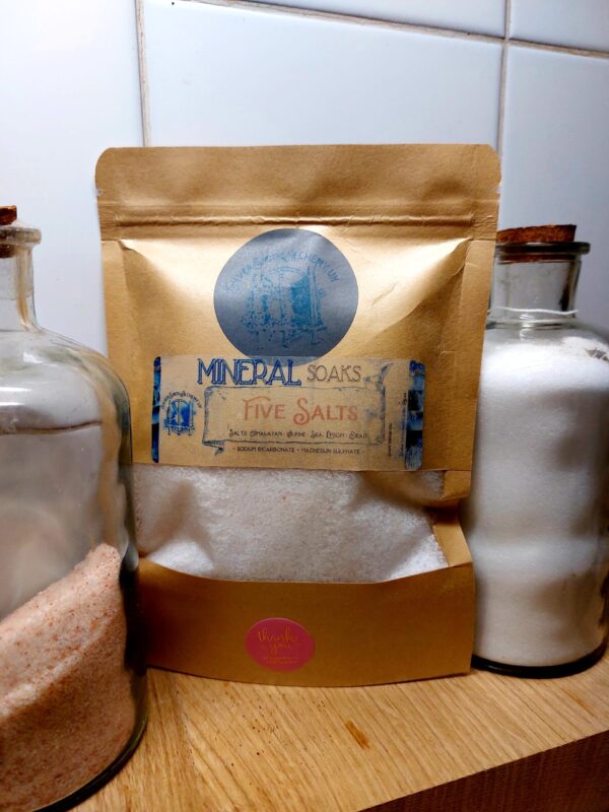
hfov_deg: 56.8
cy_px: 406
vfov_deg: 71.6
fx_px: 563
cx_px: 304
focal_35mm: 24
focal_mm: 5.23
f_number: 1.8
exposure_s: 1/100
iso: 160
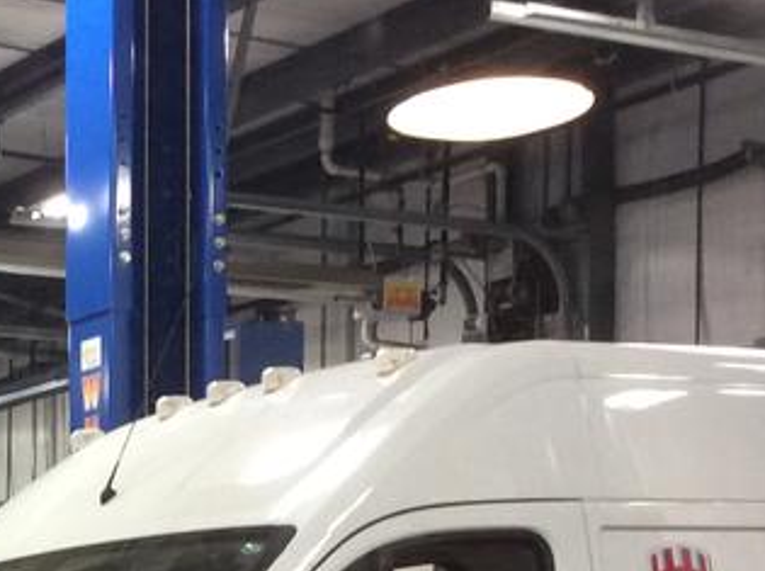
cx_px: -226
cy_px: 784
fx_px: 2294
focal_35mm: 104
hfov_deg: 17.7
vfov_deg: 13.6
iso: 100
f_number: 2.4
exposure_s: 1/24
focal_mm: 3.3
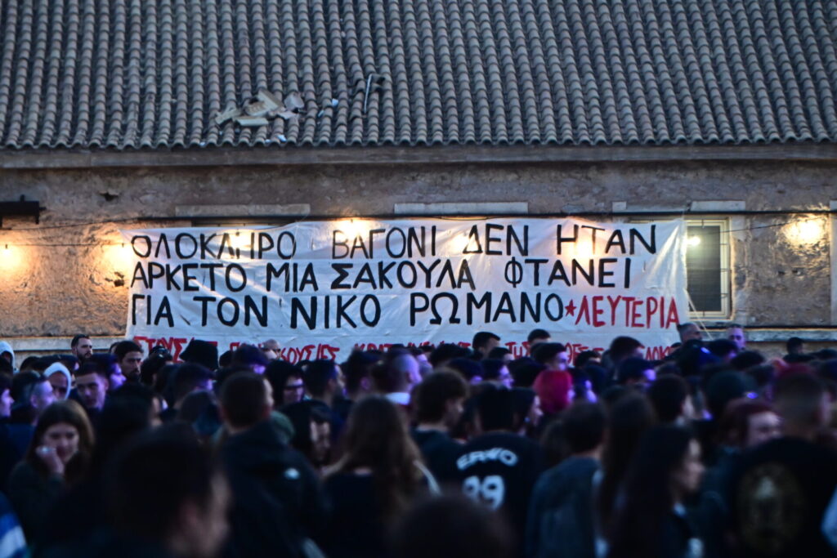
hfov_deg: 10.2
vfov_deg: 6.8
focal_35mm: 202
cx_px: 418
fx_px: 4697
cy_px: 279
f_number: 2.8
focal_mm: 135
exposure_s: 1/200
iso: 2000
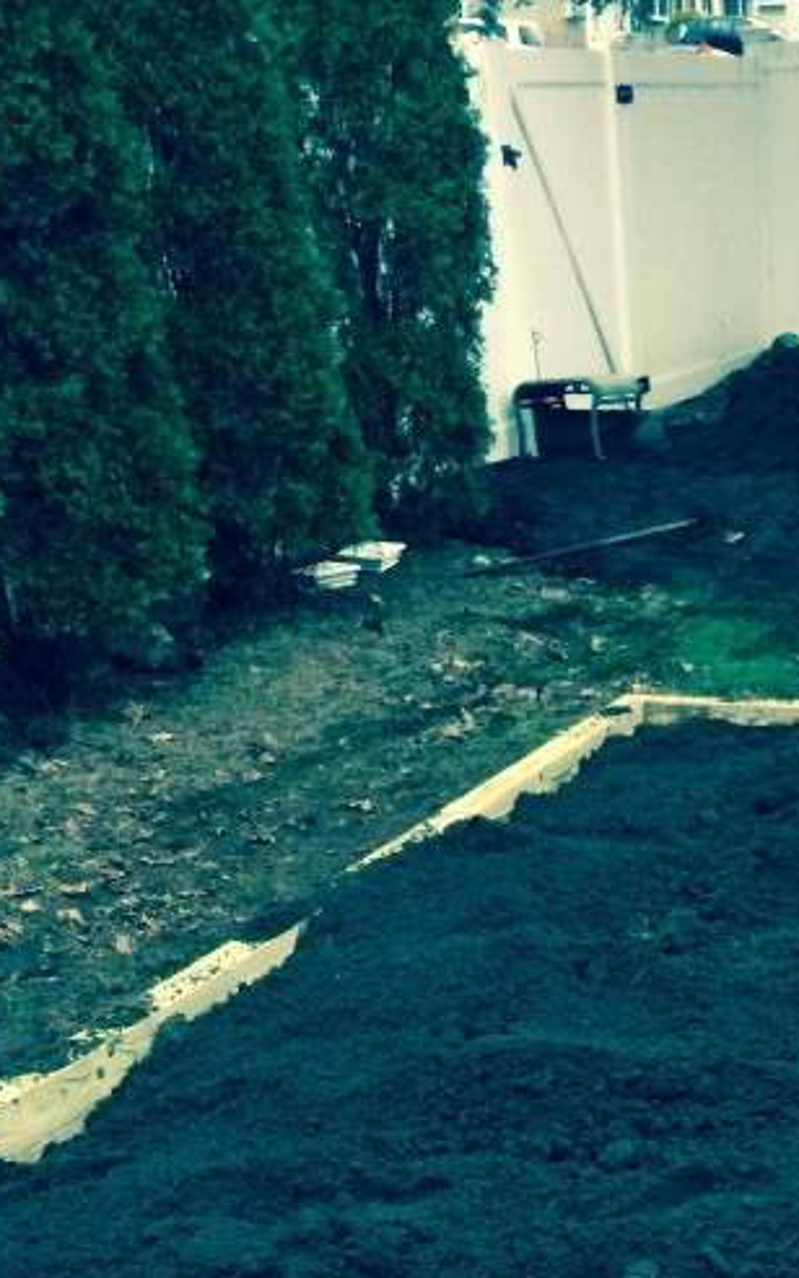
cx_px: 755
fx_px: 2300
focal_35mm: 66
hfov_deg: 19.3
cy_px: 1244
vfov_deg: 29.3
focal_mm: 4.12
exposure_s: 1/30
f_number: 2.2
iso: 200
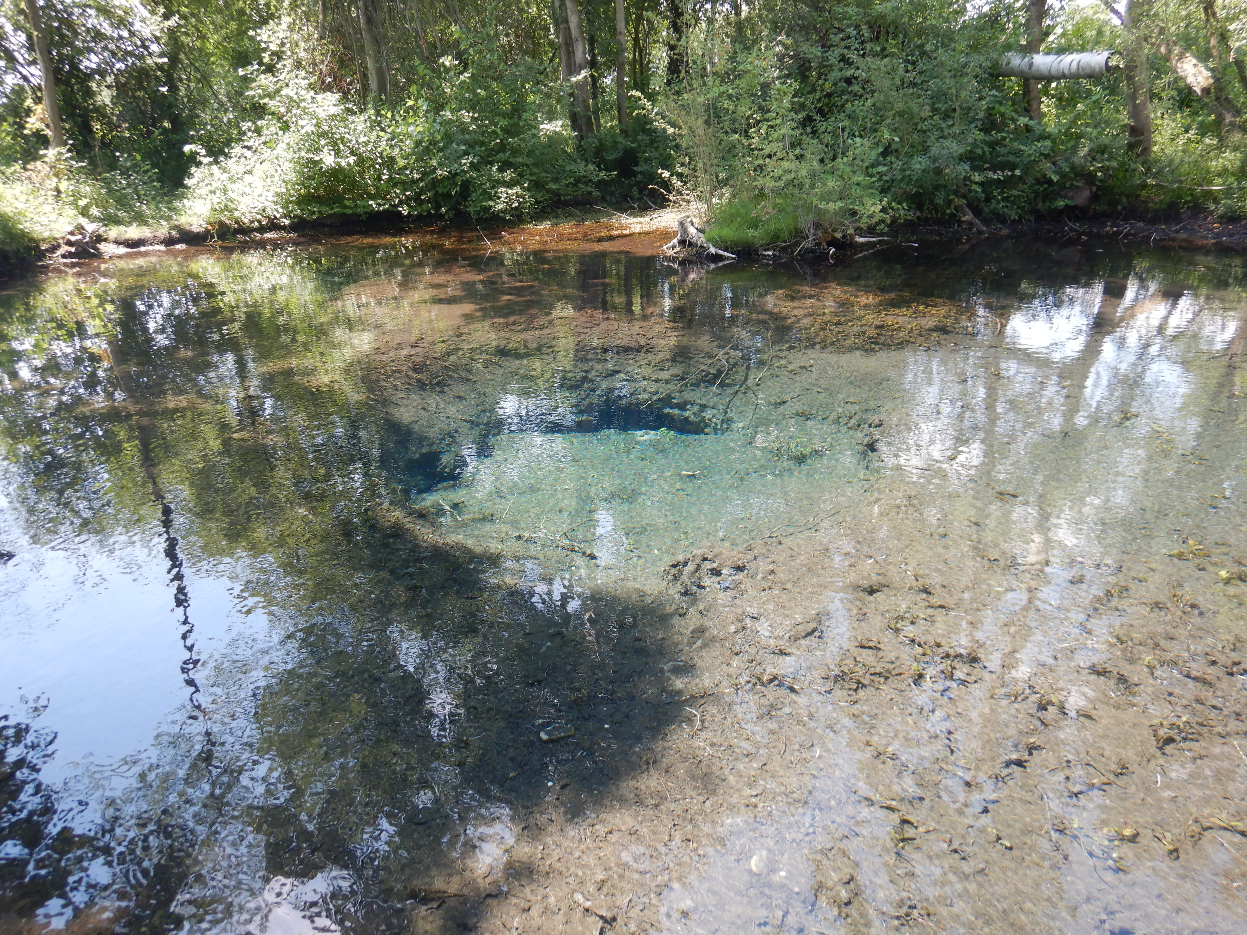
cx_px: 624
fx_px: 865
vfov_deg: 56.8
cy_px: 468
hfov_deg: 71.6
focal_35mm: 24
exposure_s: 1/160
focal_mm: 4.3
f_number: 2.8
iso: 125
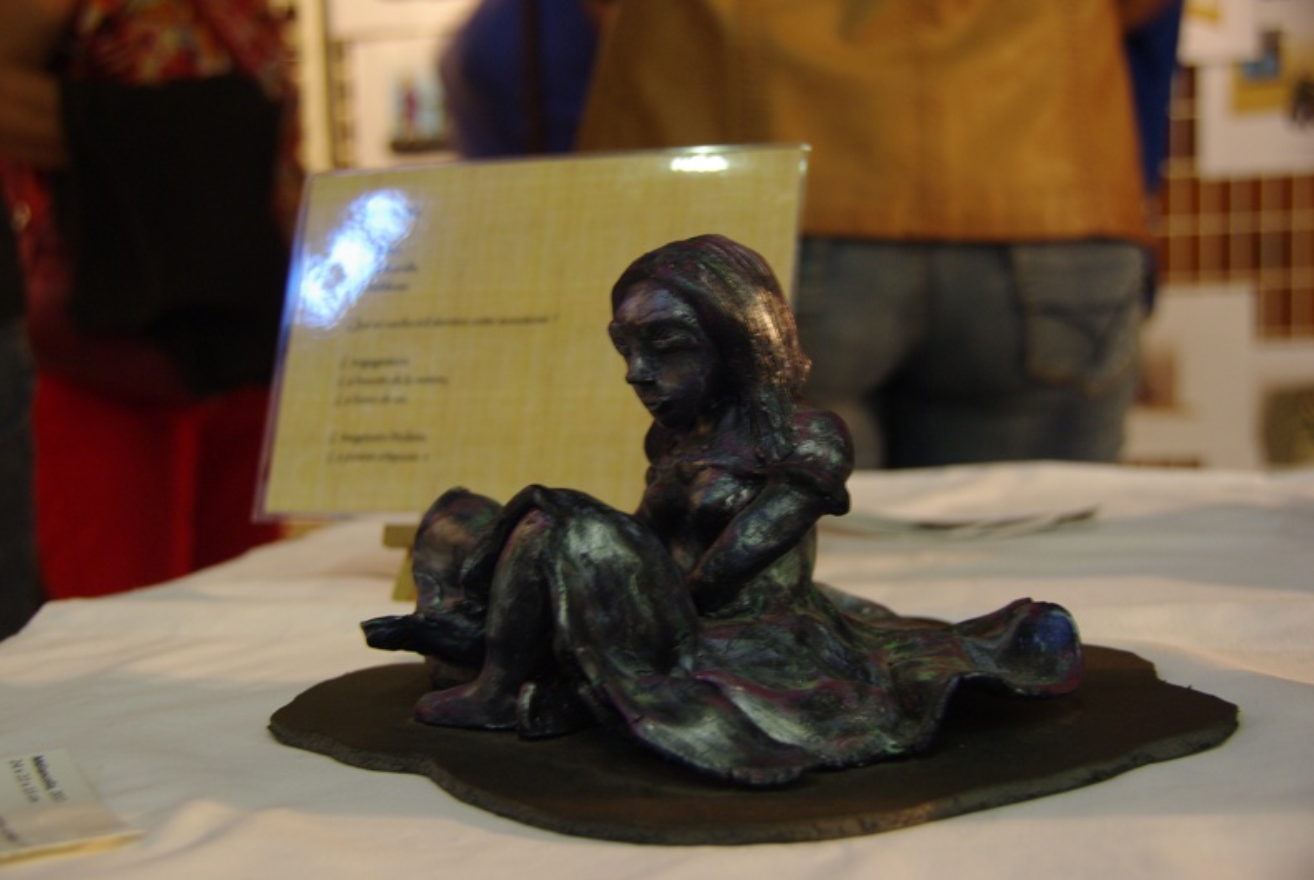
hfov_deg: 34.4
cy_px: 440
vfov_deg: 23.4
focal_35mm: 58
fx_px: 2119
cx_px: 657
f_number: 4.5
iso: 400
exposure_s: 1/6
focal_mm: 38.75
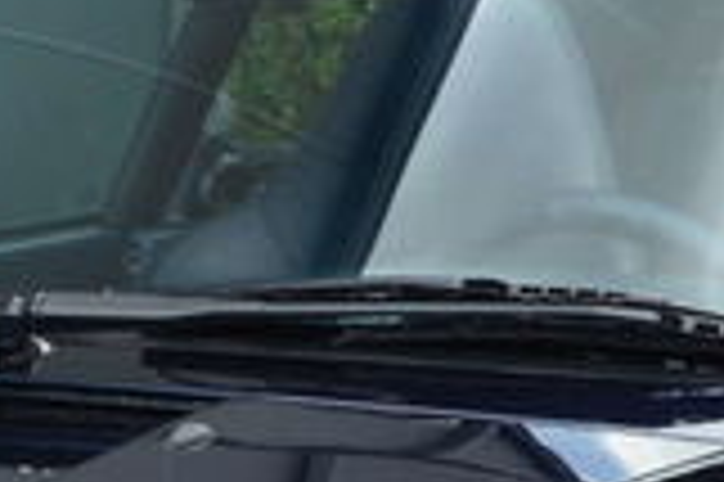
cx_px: 13
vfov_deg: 4.9
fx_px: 5548
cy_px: 901
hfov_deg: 7.4
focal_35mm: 276
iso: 320
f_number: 10
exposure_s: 1/60
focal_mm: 29
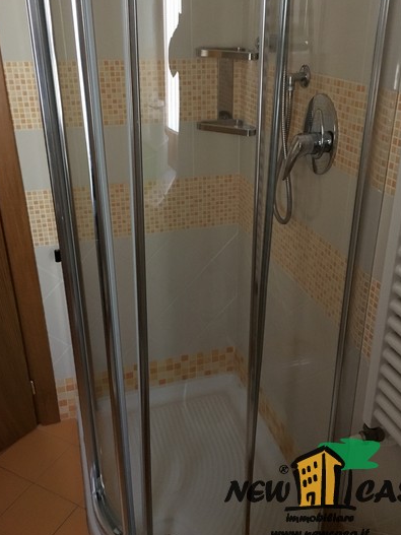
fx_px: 510
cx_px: 218
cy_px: 245
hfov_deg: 42.9
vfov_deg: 55.3
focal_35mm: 33
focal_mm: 4.15
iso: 320
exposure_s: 1/17
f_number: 2.2
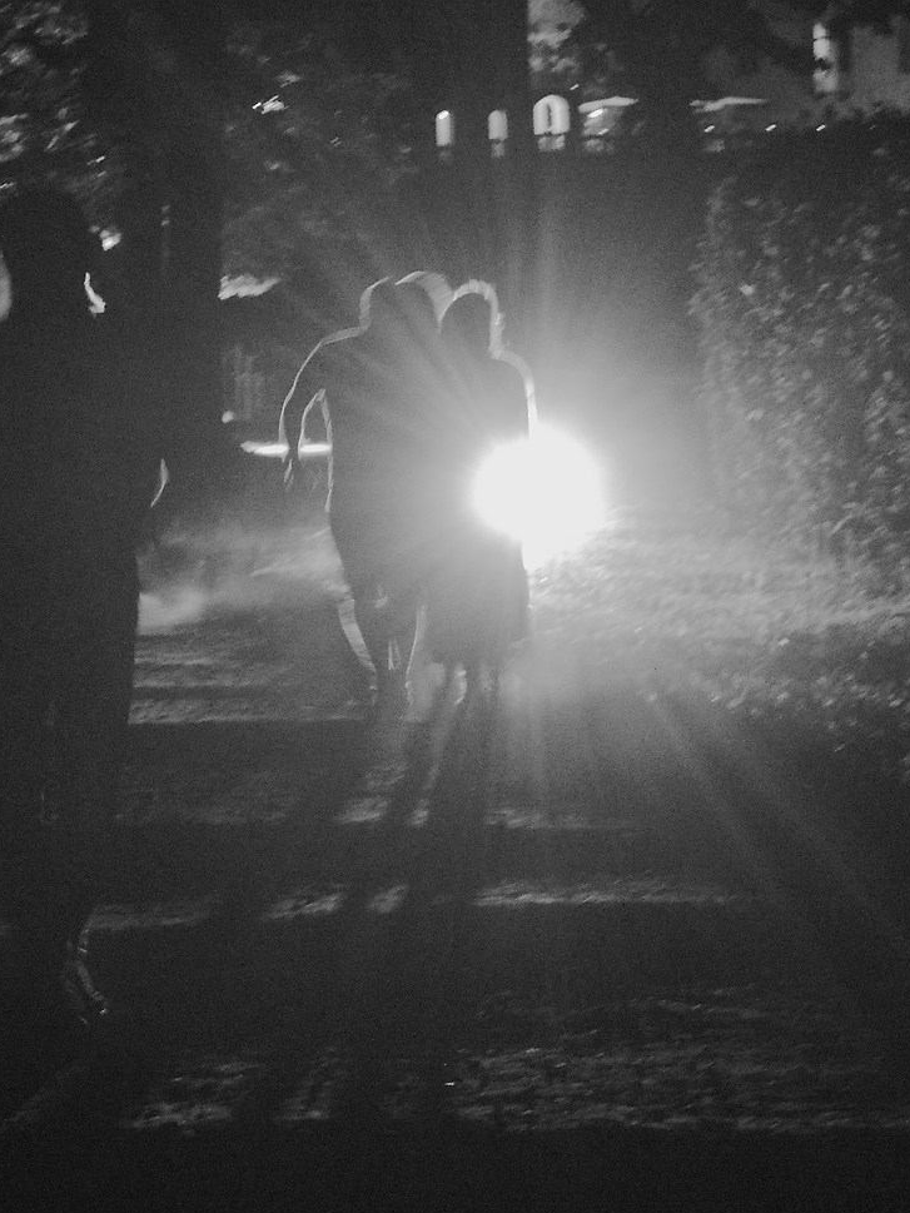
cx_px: -56
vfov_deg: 10.1
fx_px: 6875
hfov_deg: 7.5
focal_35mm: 196
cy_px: 687
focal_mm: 55
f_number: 5.6
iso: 3200
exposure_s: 1/6
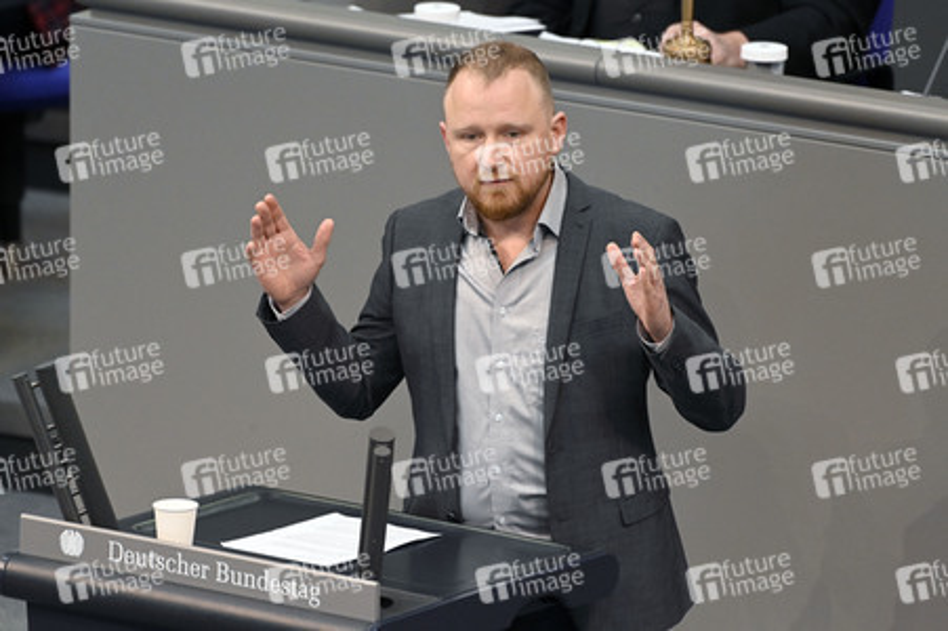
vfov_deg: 3.5
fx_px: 10262
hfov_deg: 5.3
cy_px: 316
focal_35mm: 390
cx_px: 474
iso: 8000
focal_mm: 390
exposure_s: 1/320
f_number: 5.6
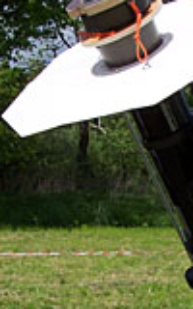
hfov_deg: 12.9
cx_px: 174
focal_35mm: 101
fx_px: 850
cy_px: 255
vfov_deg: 20.3
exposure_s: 1/500
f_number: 5.6
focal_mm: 6.3
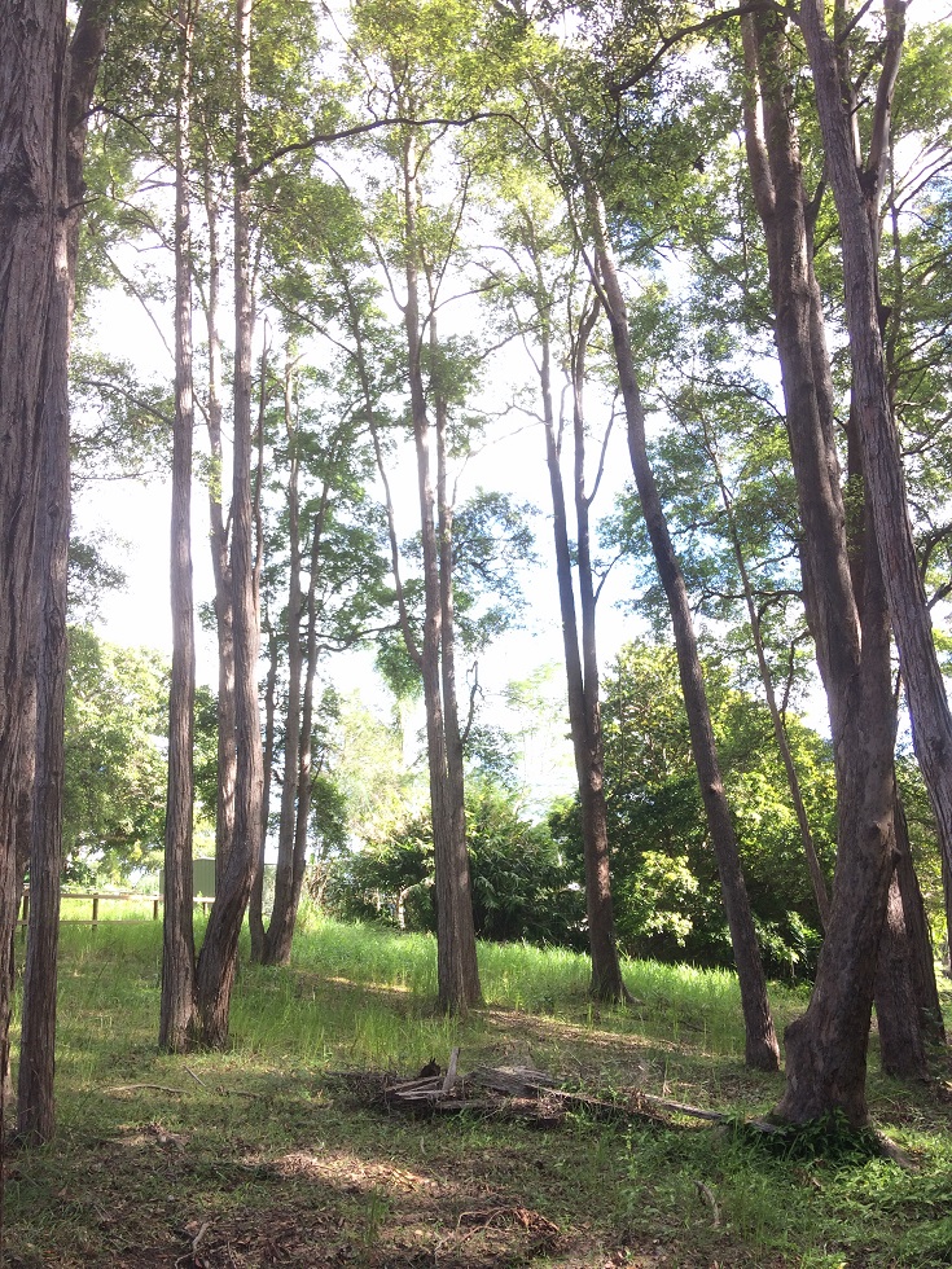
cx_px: 476
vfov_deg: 61.7
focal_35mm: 29
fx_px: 1063
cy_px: 634
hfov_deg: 48.2
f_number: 2.2
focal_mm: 4.15
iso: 32
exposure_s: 1/142
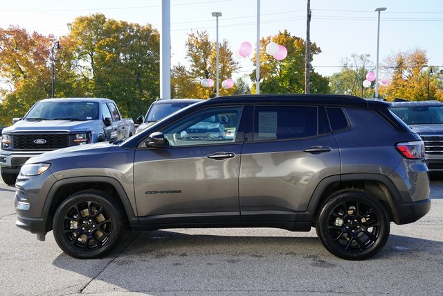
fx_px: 566
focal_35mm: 46
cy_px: 148
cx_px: 222
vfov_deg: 29.3
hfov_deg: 42.7
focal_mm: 46
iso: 100
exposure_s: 1/80
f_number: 9
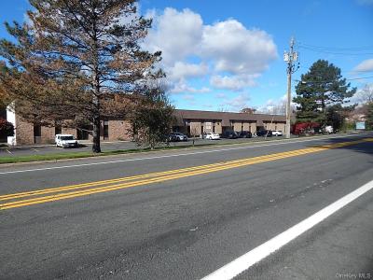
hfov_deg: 73.9
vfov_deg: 58.9
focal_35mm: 23
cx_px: 186
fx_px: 248
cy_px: 140
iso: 125
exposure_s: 1/640
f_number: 6
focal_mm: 4
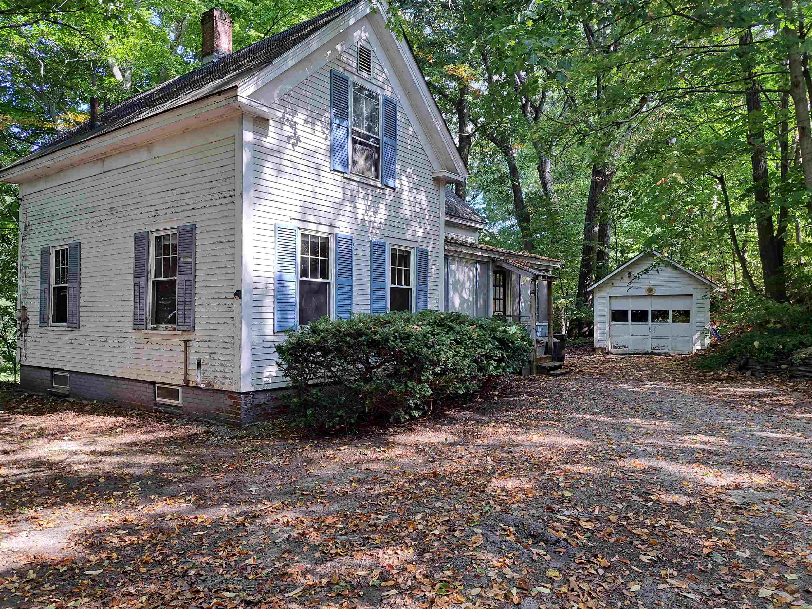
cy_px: 304
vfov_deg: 56.8
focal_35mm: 24
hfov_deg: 71.6
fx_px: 563
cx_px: 406
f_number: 1.8
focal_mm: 5.23
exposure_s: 1/120
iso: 50
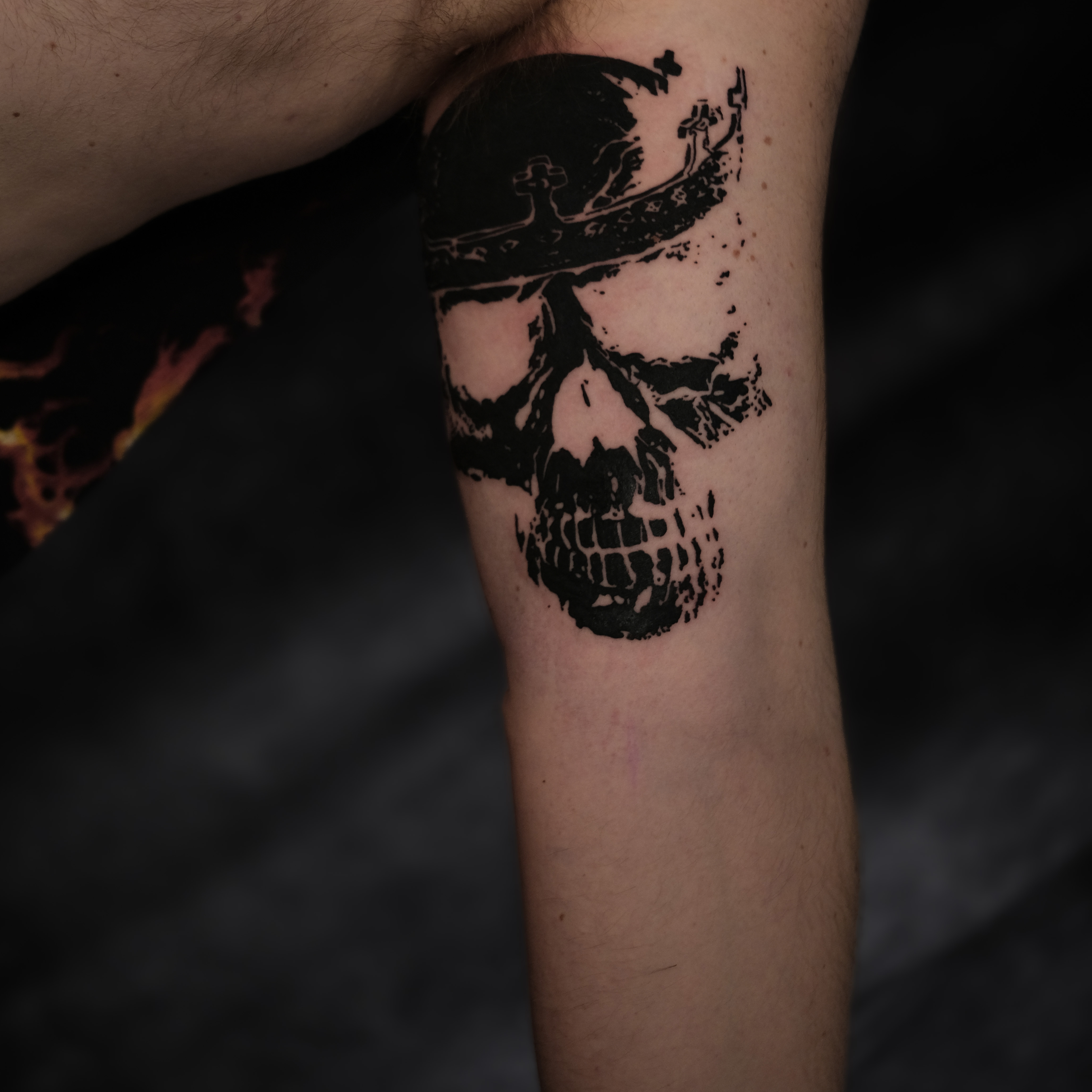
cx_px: 548
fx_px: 5496
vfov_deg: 11.3
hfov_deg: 11.3
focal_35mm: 154
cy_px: 411
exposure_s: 1/125
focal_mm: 80
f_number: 2.8
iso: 640
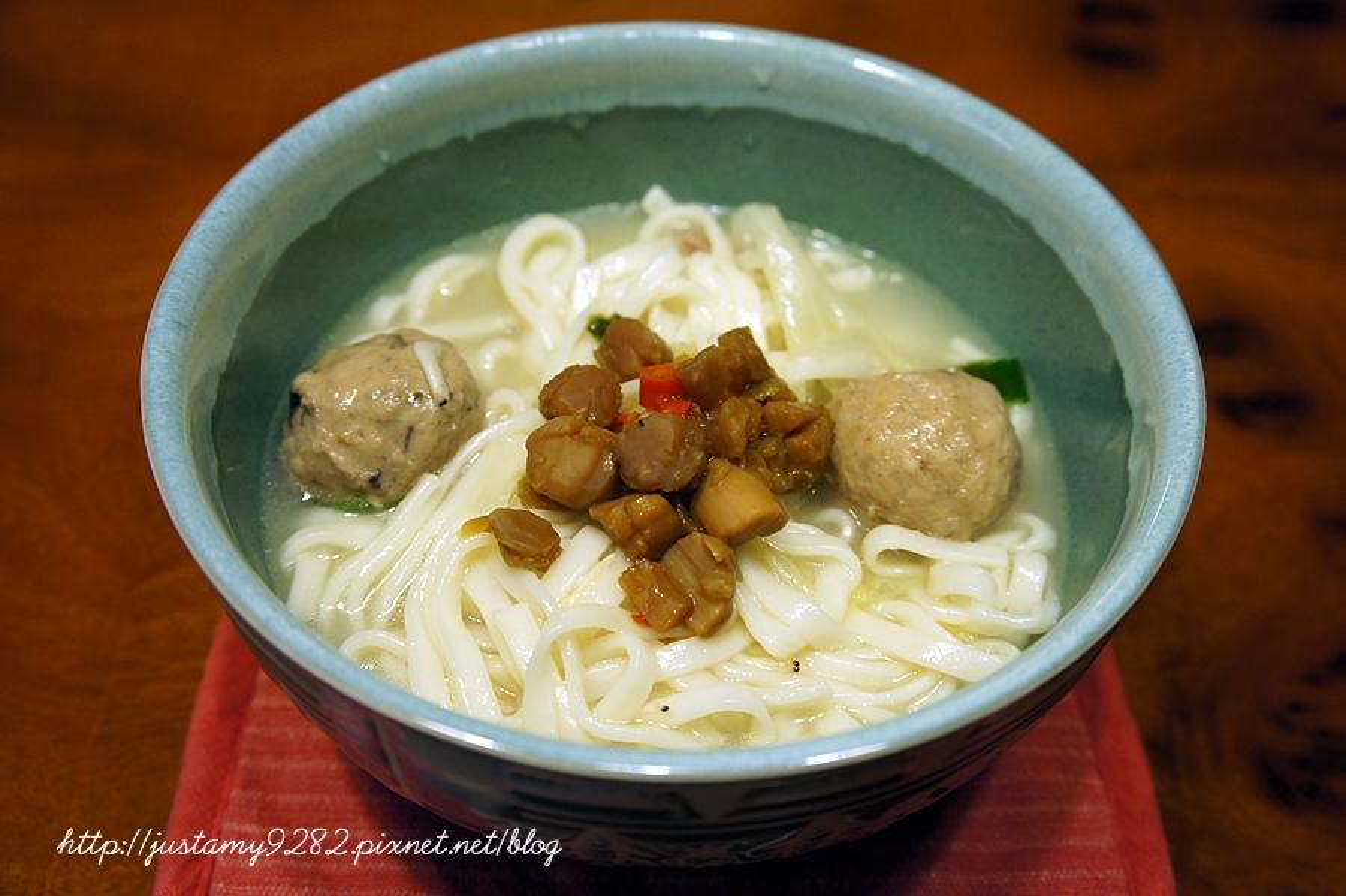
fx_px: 1401
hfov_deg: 51.3
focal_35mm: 38
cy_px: 448
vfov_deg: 35.5
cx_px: 673
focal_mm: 25
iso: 640
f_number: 4
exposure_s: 1/40
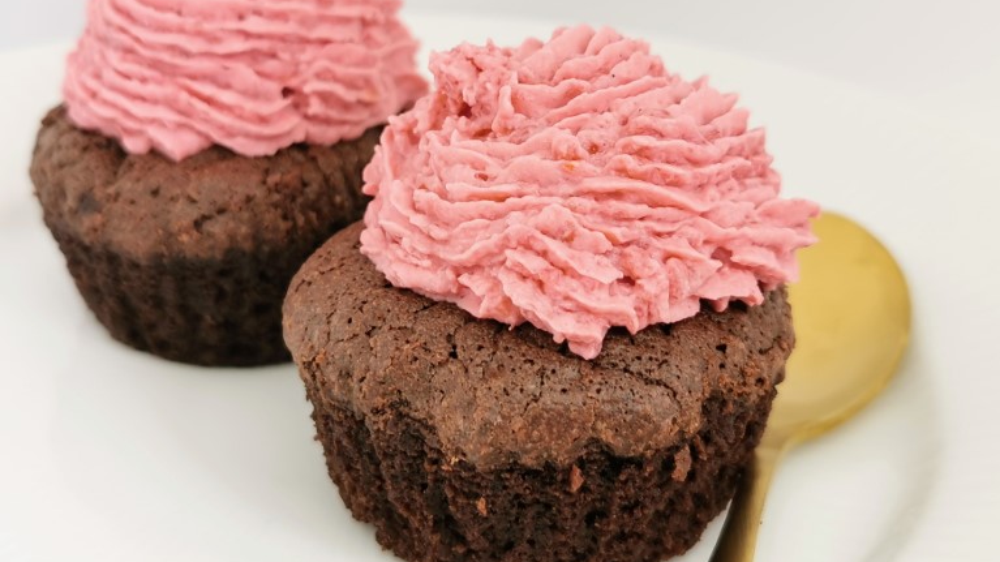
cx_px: 511
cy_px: 237
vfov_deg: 23.9
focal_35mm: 50
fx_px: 1325
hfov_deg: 41.3
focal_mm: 5.56
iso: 64
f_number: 1.6
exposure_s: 1/120
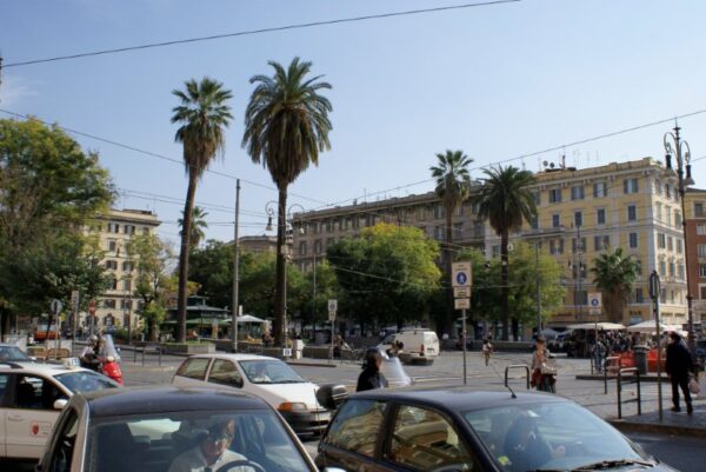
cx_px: 353
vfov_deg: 36.9
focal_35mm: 36
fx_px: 706
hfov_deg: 53.1
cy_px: 236
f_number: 10
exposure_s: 1/200
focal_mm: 24
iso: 100
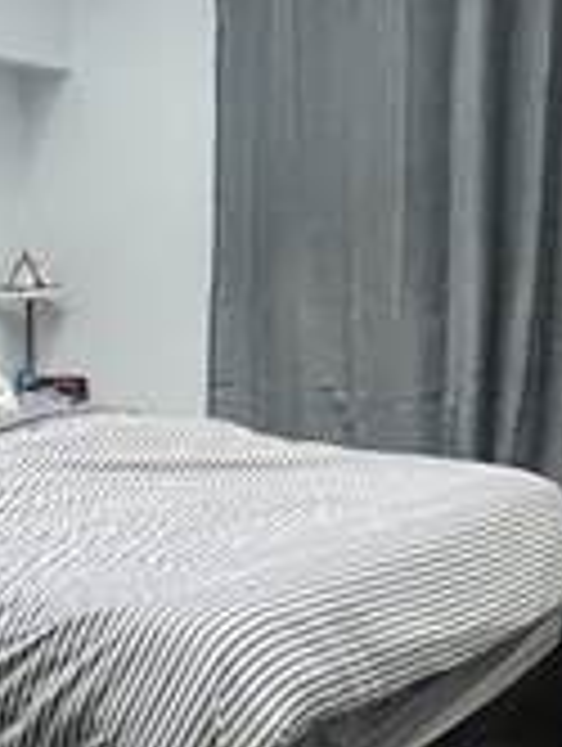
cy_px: 536
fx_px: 1295
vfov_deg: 31.7
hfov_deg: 24.4
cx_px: 342
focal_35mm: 60
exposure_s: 1/60
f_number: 1.8
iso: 500
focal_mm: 1.57
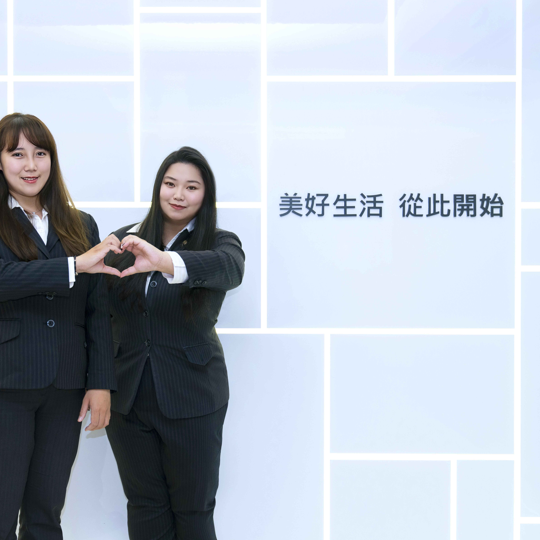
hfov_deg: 41.5
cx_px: 195
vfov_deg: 41.9
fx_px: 706
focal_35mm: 40
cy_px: 267
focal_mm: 31
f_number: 4
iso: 800
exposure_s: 1/90
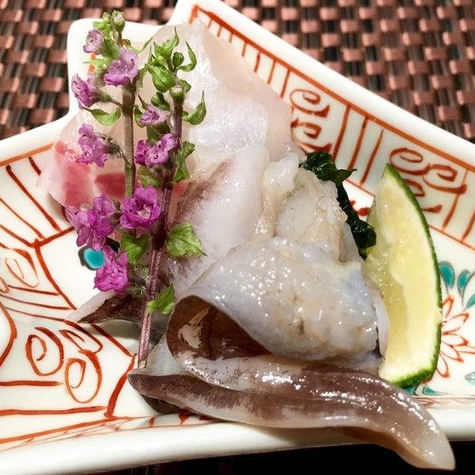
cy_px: 242
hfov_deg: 47.0
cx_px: 281
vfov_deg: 47.2
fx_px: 543
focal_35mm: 35
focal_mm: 4.15
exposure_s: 1/30
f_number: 2.2
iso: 32
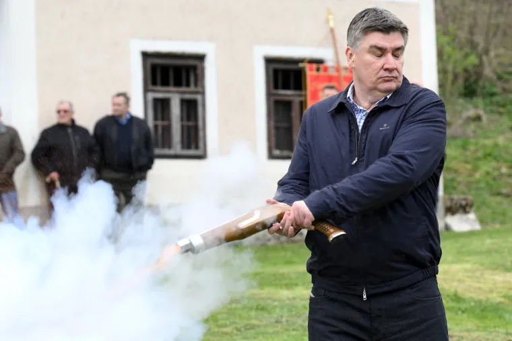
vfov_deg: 11.6
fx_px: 1678
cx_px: 256
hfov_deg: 17.3
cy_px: 170
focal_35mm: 118
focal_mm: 79
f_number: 4
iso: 400
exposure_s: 1/1000
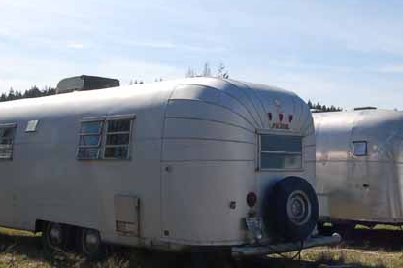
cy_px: 76
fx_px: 626
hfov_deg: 35.5
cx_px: 254
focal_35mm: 56
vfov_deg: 24.0
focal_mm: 22
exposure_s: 1/60
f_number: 22
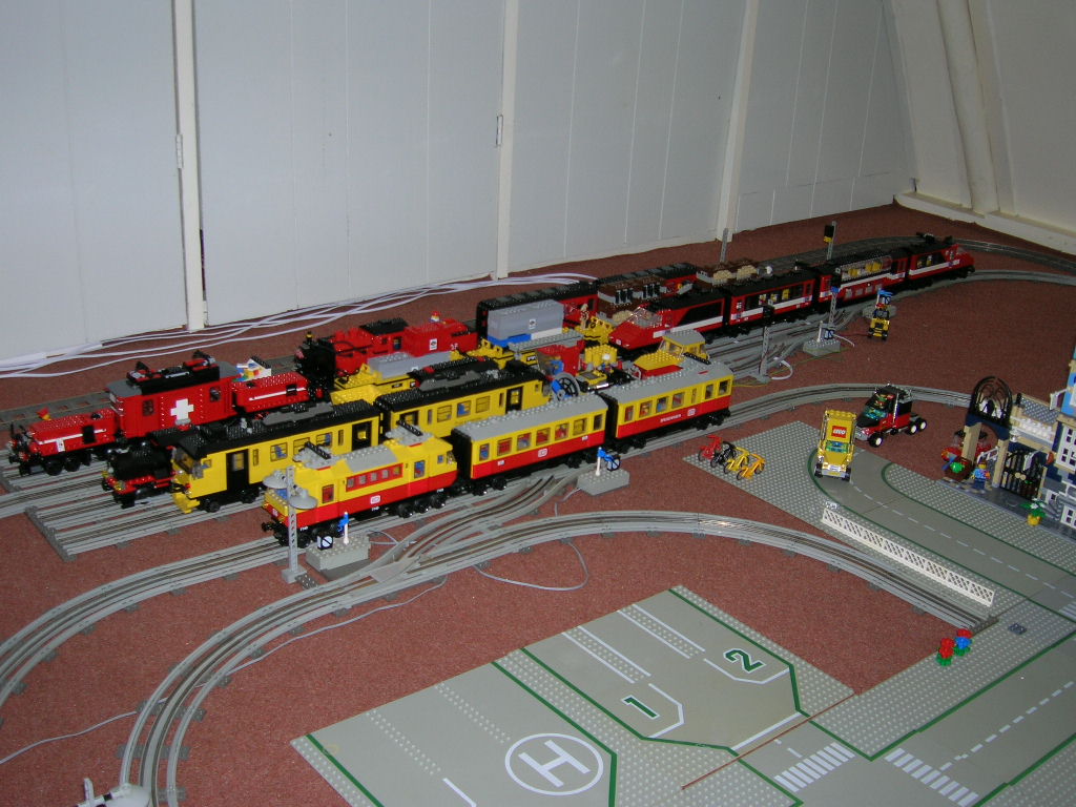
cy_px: 404
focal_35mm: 38
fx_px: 1181
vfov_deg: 37.7
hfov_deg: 49.0
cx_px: 538
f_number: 3
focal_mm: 6.4
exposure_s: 1/60.1
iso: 56
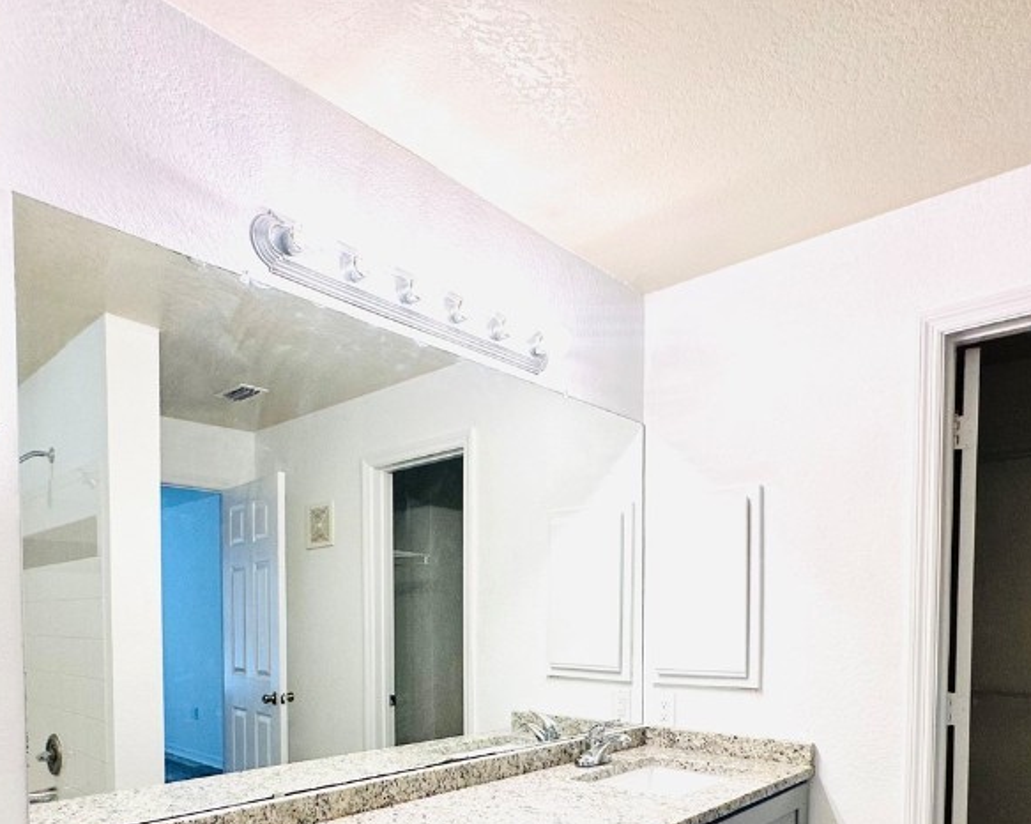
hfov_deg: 70.3
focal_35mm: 24
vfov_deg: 55.1
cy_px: 647
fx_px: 732
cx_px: 490
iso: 125
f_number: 2.2
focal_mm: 2.22
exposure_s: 1/120
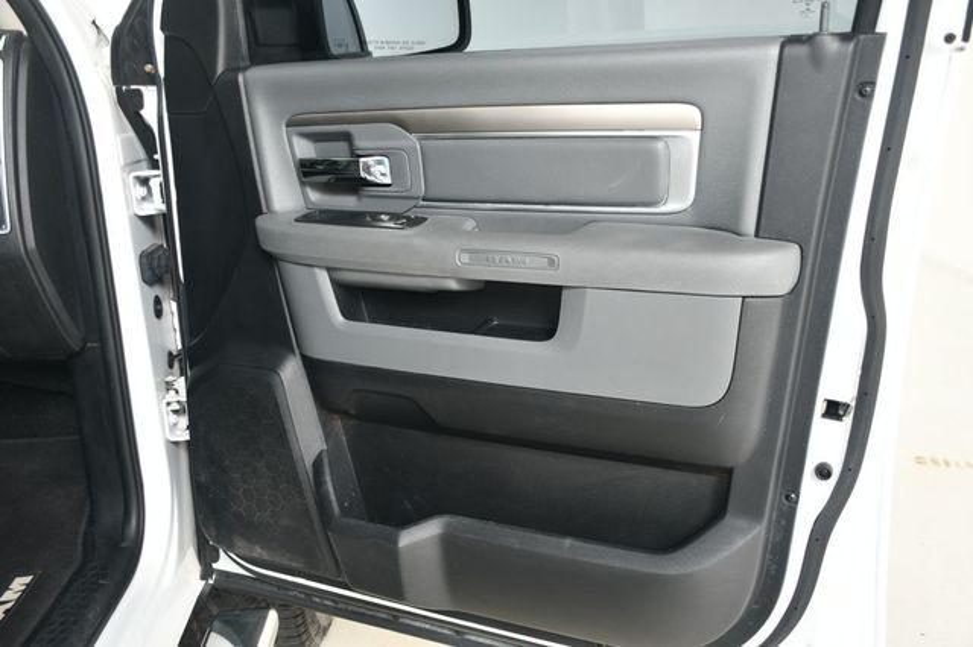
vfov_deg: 38.8
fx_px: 918
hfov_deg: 55.8
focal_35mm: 34
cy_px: 324
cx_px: 486
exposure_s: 1/160
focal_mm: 23
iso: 100
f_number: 3.8
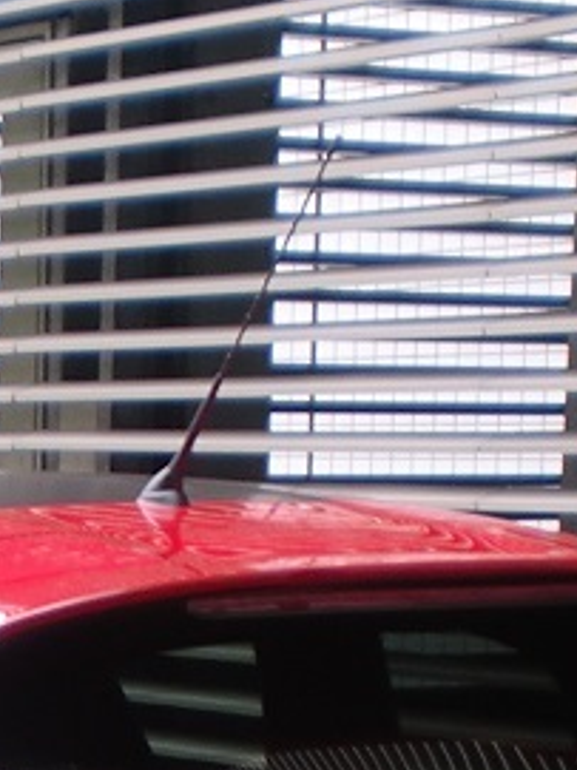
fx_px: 3448
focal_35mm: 155
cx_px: -261
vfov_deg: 12.2
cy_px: 1154
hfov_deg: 9.3
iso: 64
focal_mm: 6.3
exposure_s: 1/60
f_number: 3.1
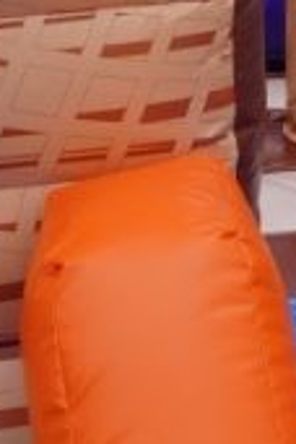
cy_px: -326
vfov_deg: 13.0
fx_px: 1776
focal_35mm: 144
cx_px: 418
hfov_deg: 9.3
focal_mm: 16
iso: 100
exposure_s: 1/200
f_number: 10
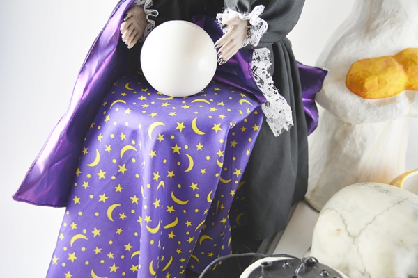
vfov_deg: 34.2
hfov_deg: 49.6
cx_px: 209
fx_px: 453
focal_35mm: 39
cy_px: 139
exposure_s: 1/80
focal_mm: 26
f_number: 4.5
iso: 400
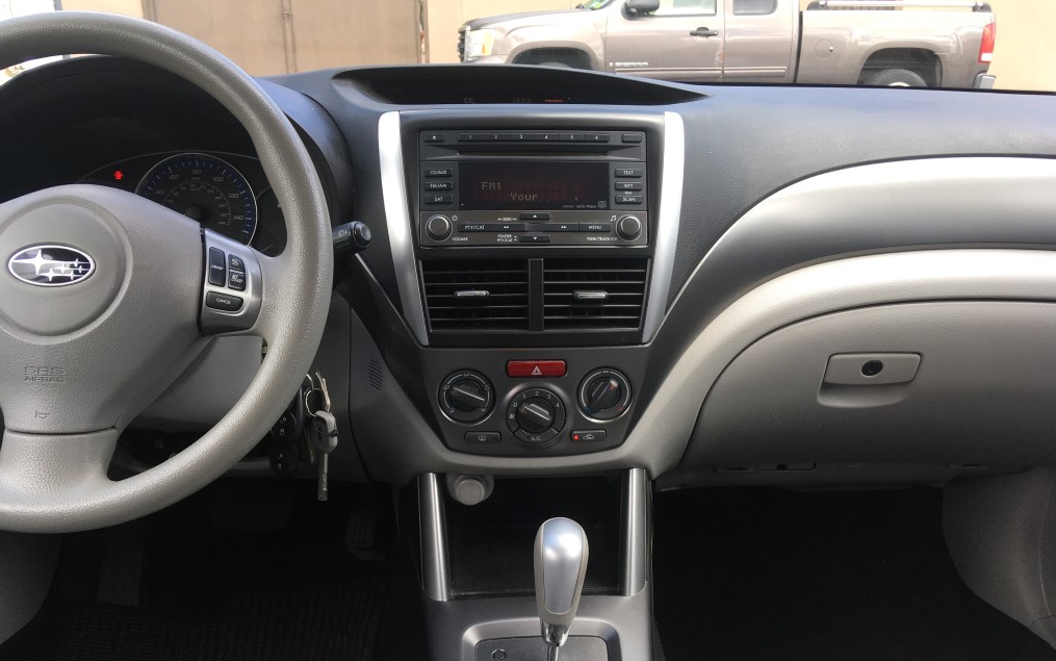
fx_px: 892
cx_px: 531
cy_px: 360
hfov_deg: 61.2
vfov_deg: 40.6
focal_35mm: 31
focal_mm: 4.15
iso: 25
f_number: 2.2
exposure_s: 1/120
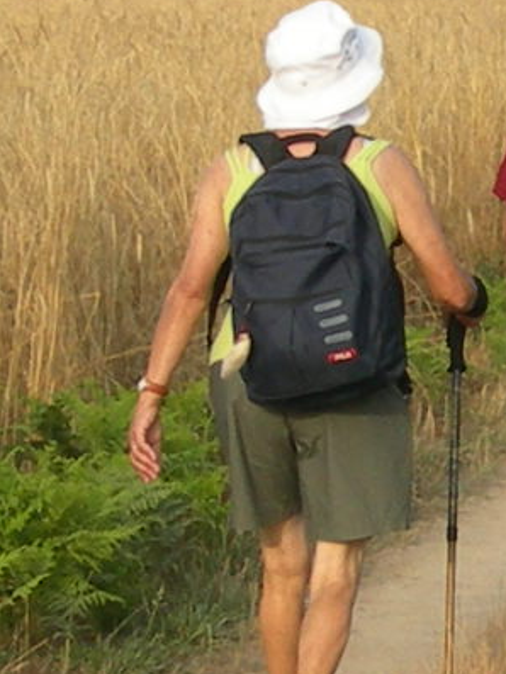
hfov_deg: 6.0
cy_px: 338
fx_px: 4831
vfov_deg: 8.0
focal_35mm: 248
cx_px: 676
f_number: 4.8
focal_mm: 7.8
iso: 50
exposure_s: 1/210
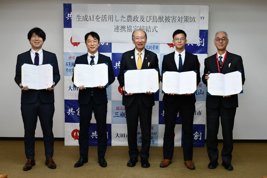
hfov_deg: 53.1
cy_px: 89
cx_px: 134
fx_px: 267
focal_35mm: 36
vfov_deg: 36.9
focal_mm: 24
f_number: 3.8
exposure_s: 1/125
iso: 800
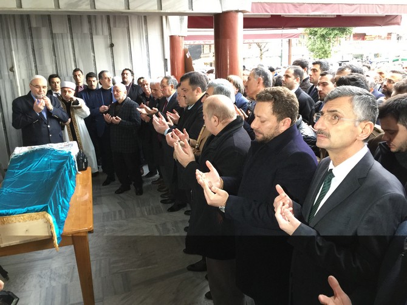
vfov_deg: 48.2
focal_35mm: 29
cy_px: 152
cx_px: 204
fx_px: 341
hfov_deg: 61.7
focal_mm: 4.15
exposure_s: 1/17
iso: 80
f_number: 2.2
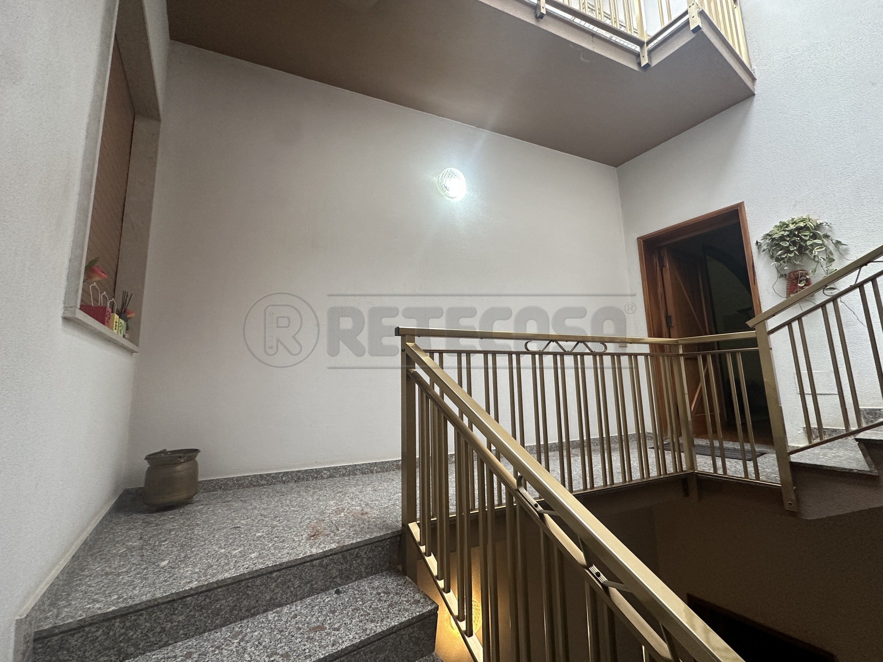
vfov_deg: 85.7
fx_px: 357
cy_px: 331
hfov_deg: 102.1
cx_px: 442
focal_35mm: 14
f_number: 2.2
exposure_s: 1/100
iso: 250
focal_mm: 2.22
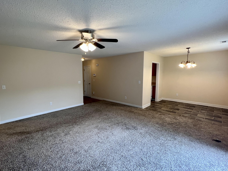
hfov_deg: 93.9
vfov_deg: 78.1
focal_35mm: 16
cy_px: 86
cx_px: 99
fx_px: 105
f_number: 1.8
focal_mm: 1.57
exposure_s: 1/60
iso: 125
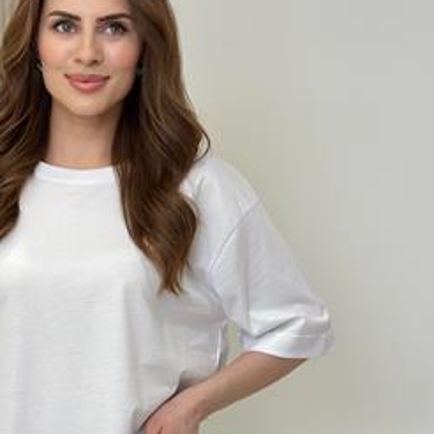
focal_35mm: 92
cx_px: 95
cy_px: 304
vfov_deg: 18.8
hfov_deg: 18.7
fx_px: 1305
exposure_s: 1/358
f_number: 1.78
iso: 80
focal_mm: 6.86
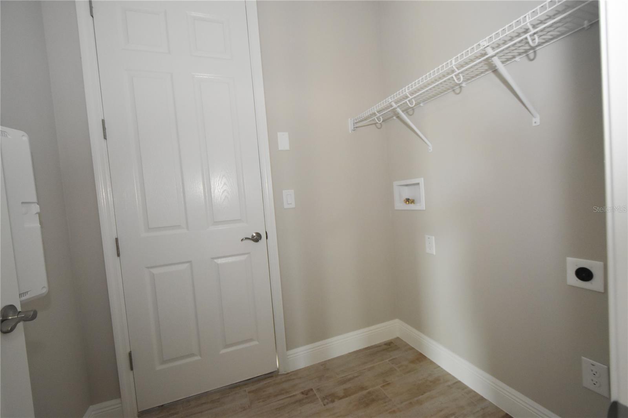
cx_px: 314
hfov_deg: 100.4
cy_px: 209
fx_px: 262
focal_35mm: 15
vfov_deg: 77.3
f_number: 3.5
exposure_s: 1/60
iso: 2200
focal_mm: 10
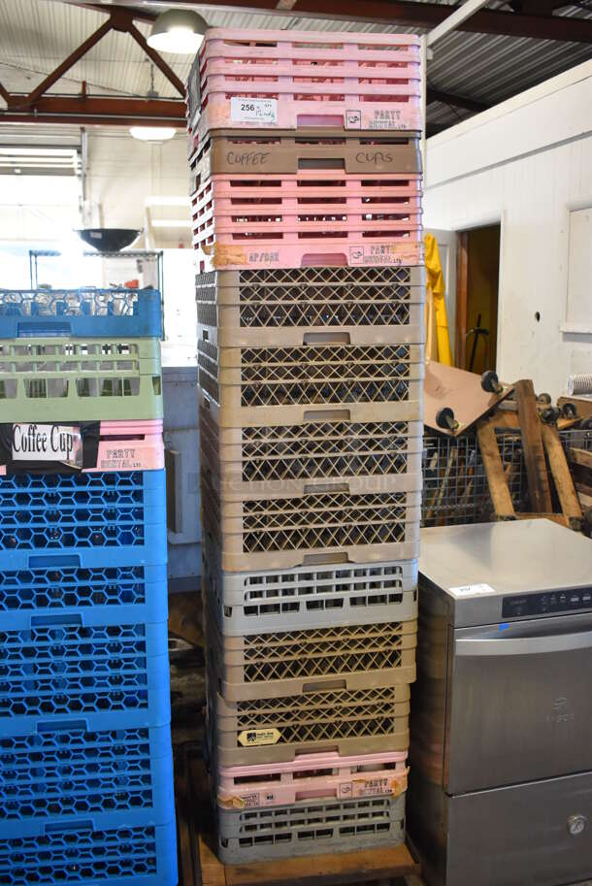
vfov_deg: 55.1
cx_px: 296
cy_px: 443
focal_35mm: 34
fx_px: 850
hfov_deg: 38.4
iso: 1400
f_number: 3.8
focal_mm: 23
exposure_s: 1/125
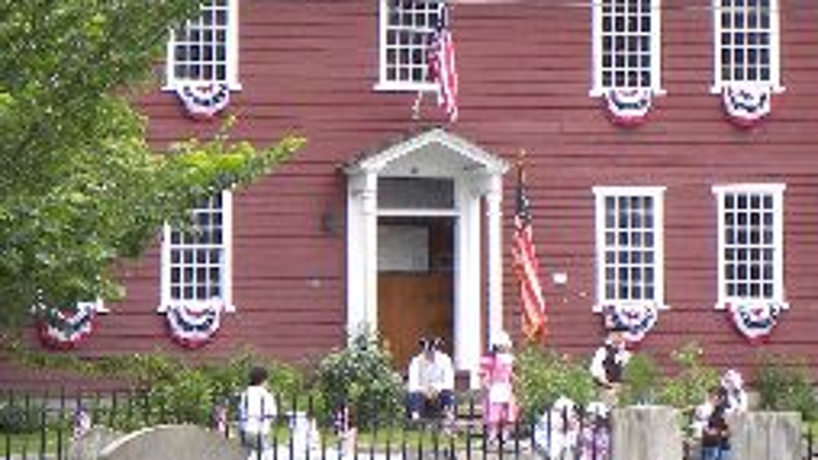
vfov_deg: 3.3
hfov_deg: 5.8
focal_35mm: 370
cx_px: 567
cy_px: -42
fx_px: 8027
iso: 64
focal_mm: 20.8
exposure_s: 1/194
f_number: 4
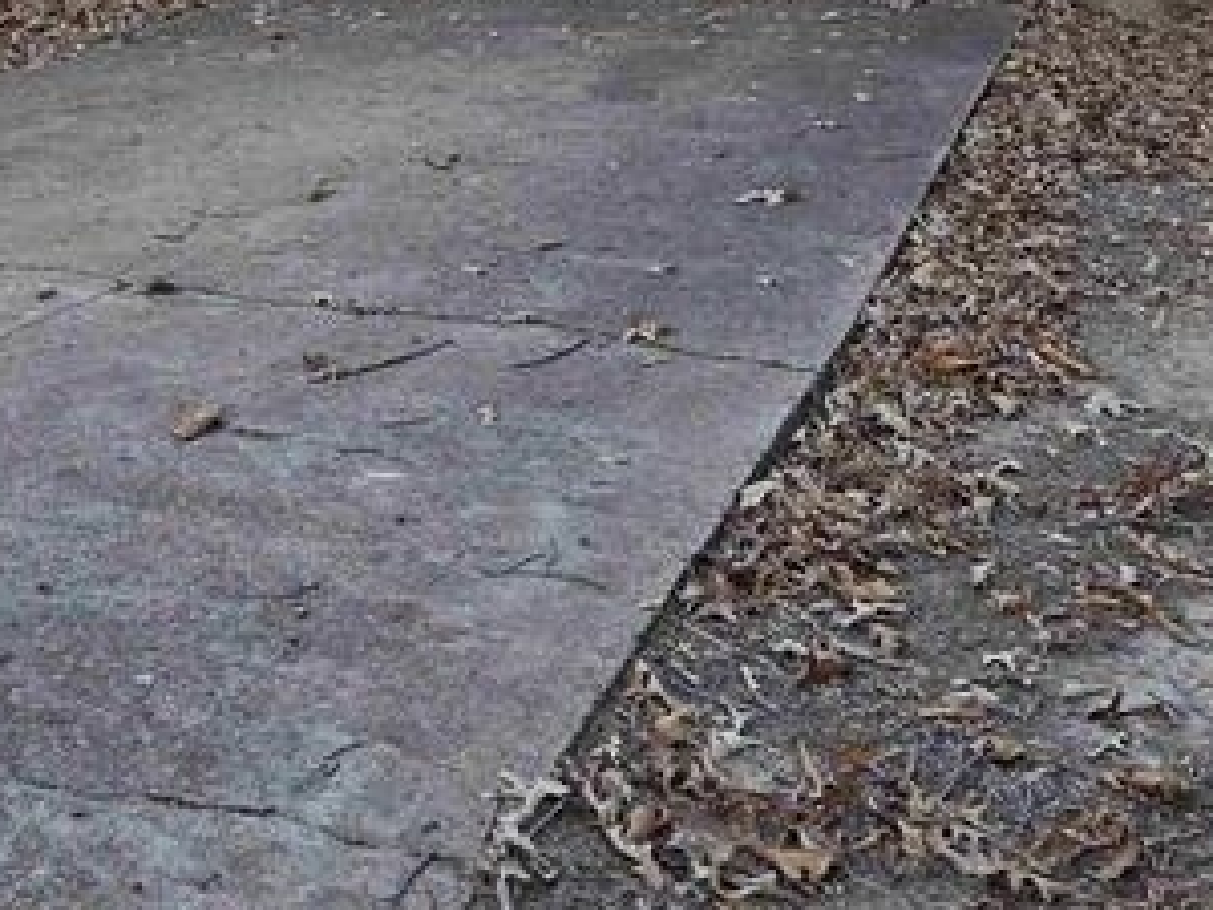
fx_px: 1717
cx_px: 433
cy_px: 101
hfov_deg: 38.6
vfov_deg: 28.6
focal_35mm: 49
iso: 80
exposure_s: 1/1002
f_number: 1.8
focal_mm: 5.4
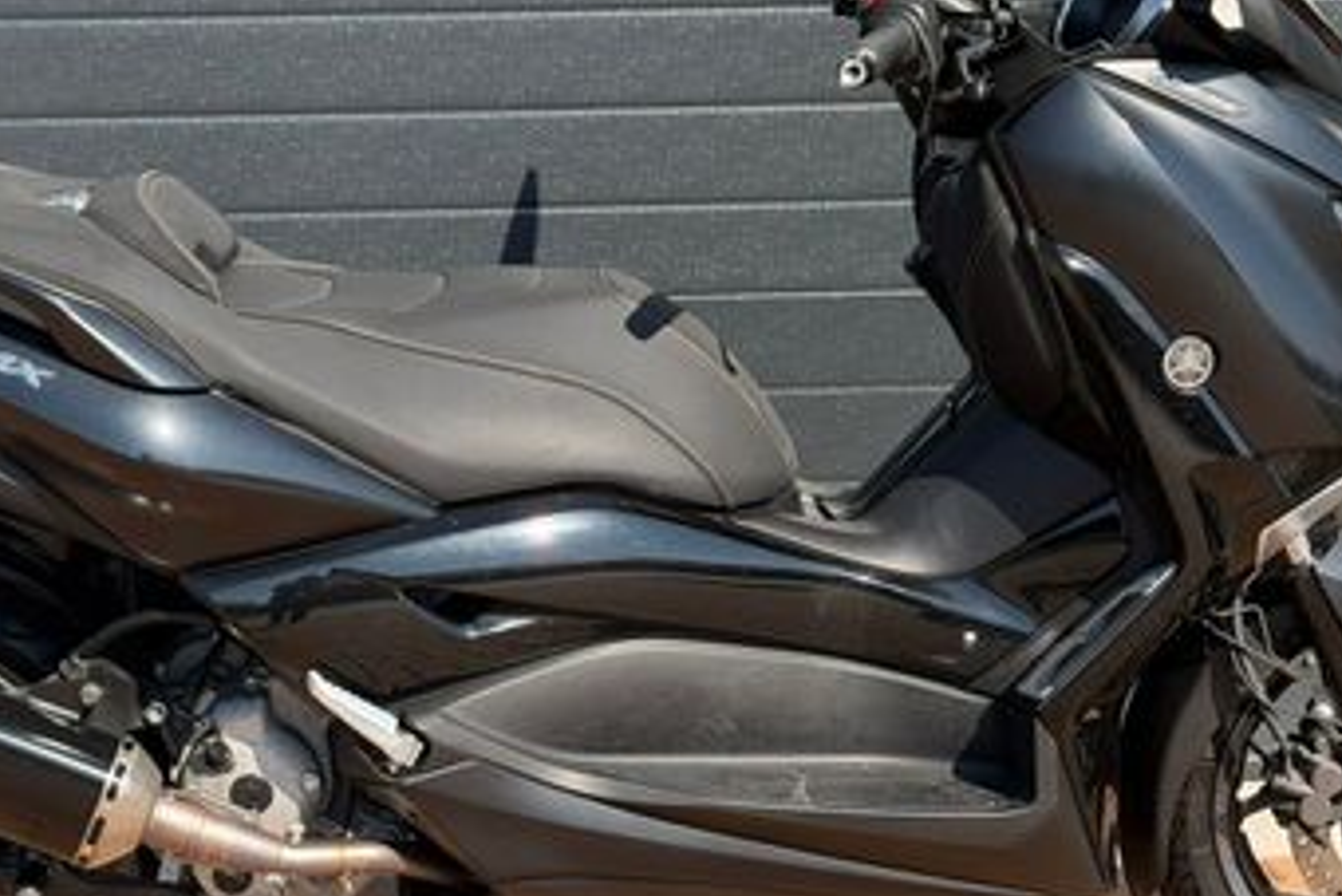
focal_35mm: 94
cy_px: 497
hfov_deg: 21.7
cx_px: 584
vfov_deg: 14.6
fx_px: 3505
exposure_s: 1/3096
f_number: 1.78
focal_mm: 6.76
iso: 100
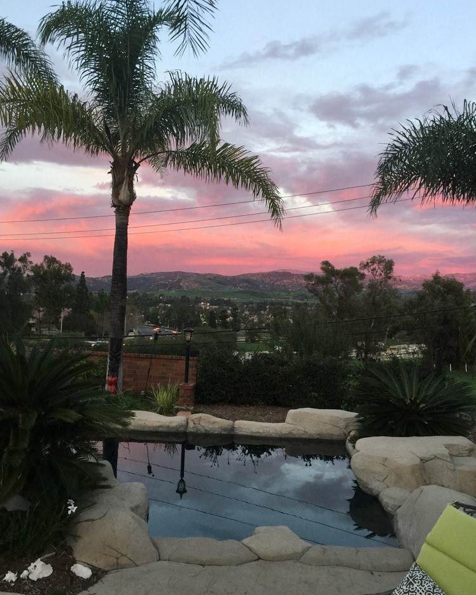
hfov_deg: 47.1
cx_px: 234
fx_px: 546
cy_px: 288
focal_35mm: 31
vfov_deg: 57.2
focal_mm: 4.15
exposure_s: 1/30
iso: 32
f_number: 2.2
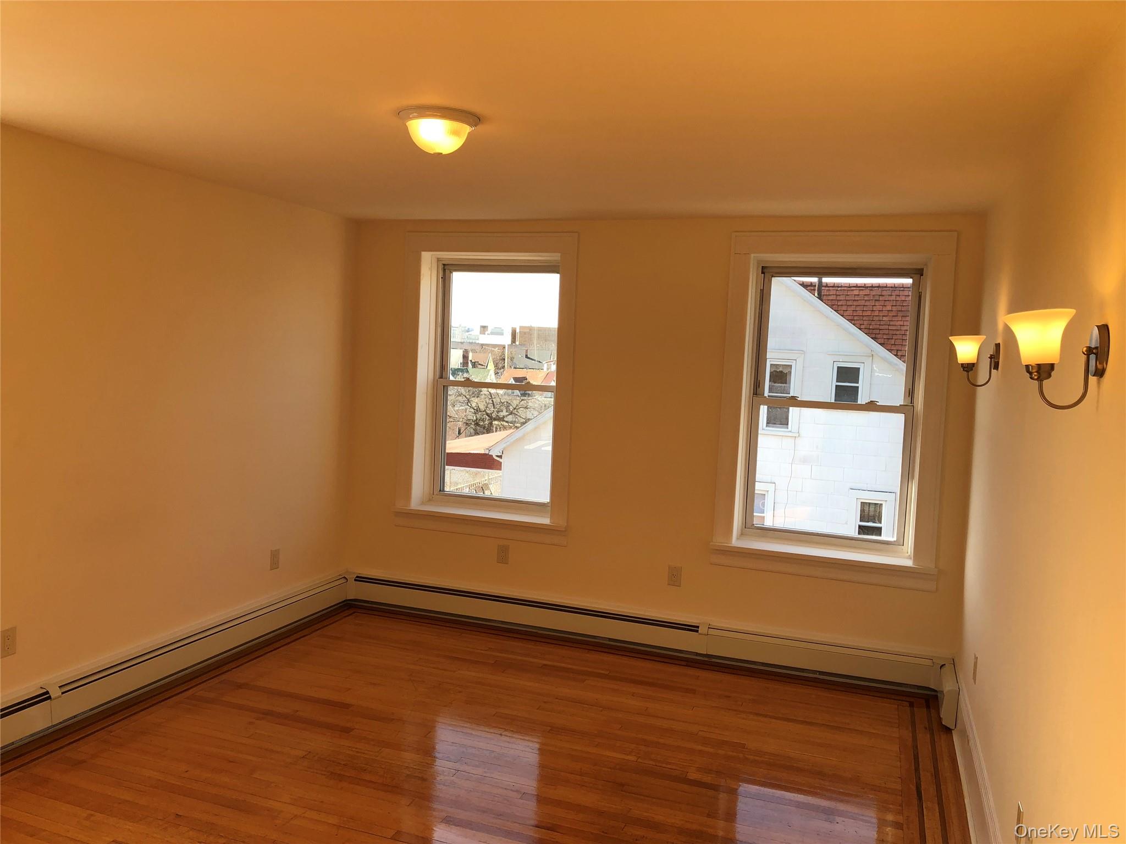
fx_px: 911
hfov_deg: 63.4
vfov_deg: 49.7
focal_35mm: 28
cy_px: 422
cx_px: 563
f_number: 1.8
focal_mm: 3.99
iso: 20
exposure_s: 1/236
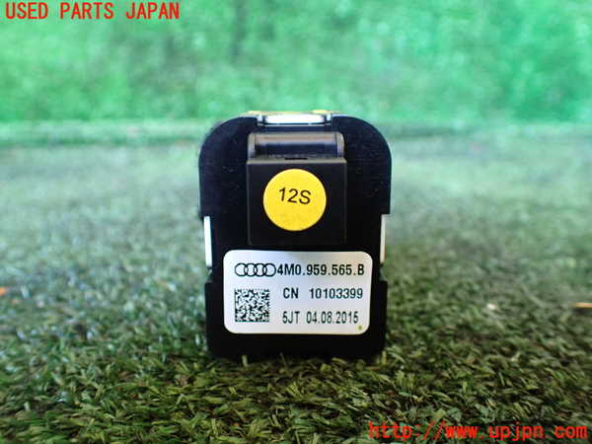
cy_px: 222
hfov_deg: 60.0
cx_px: 296
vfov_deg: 46.8
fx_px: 513
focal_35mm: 30
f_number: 2.3
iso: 800
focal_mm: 5.4
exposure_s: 1/50
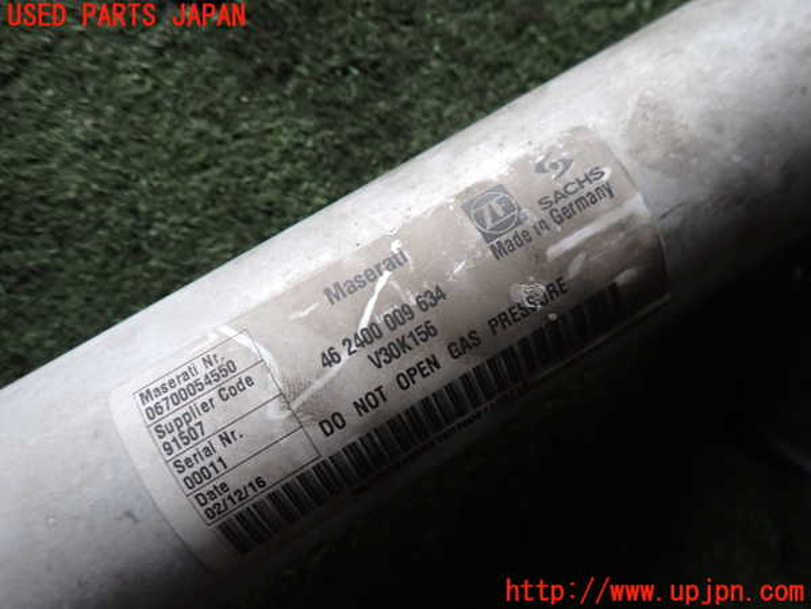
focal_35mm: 25
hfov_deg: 69.4
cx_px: 406
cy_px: 304
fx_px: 586
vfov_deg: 54.9
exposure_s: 1/30
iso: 320
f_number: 2
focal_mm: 4.5
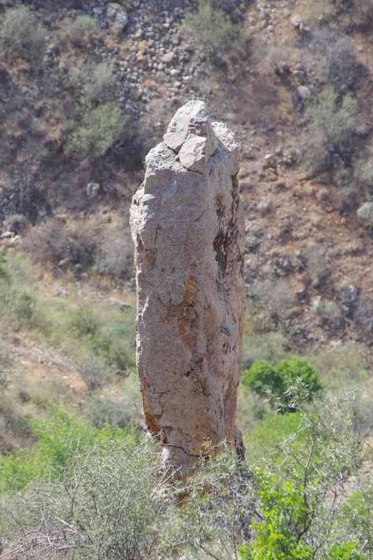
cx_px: 182
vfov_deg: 7.3
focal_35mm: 284
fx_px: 4413
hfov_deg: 4.8
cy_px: 261
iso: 800
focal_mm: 170
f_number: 10
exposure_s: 1/200
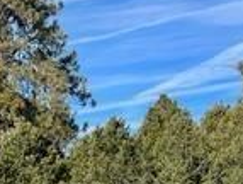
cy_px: 276
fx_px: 816
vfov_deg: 12.2
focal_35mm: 116
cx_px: -153
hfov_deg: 15.3
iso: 50
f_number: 1.5
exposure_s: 1/6993
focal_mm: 5.7
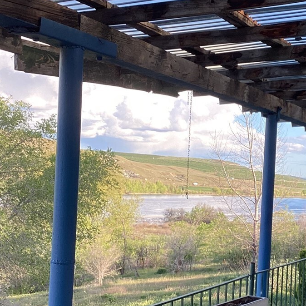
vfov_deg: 26.4
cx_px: 256
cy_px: 182
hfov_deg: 25.9
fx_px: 650
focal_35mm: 65
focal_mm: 3.3
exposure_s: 1/128
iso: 25
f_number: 2.4
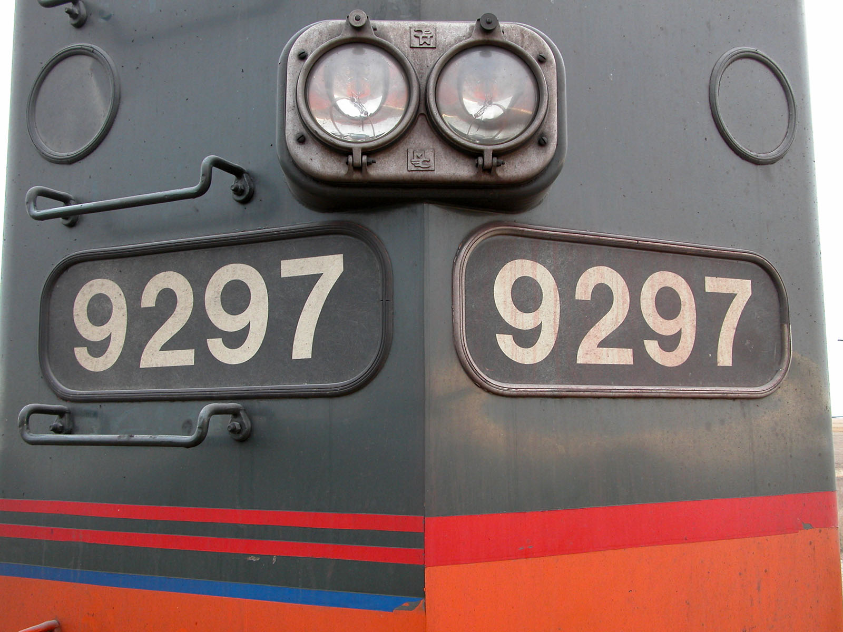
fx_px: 828
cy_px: 316
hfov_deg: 54.0
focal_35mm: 34
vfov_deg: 41.8
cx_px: 422
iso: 100
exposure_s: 1/84.3
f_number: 3.2
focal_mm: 8.9
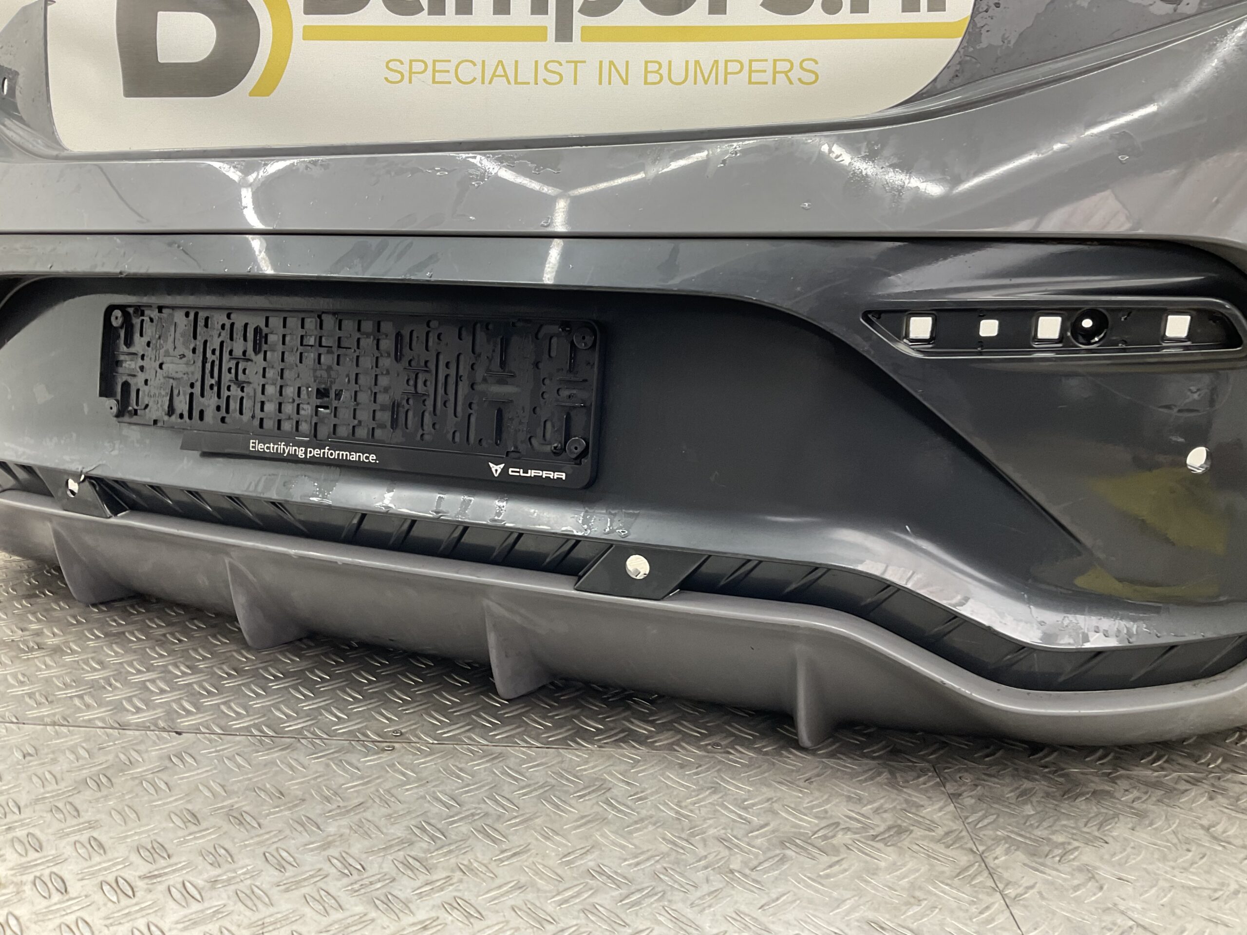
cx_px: 624
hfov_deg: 61.7
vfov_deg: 48.2
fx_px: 1045
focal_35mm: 29
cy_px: 468
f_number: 1.8
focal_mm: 3
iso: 40
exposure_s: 1/50
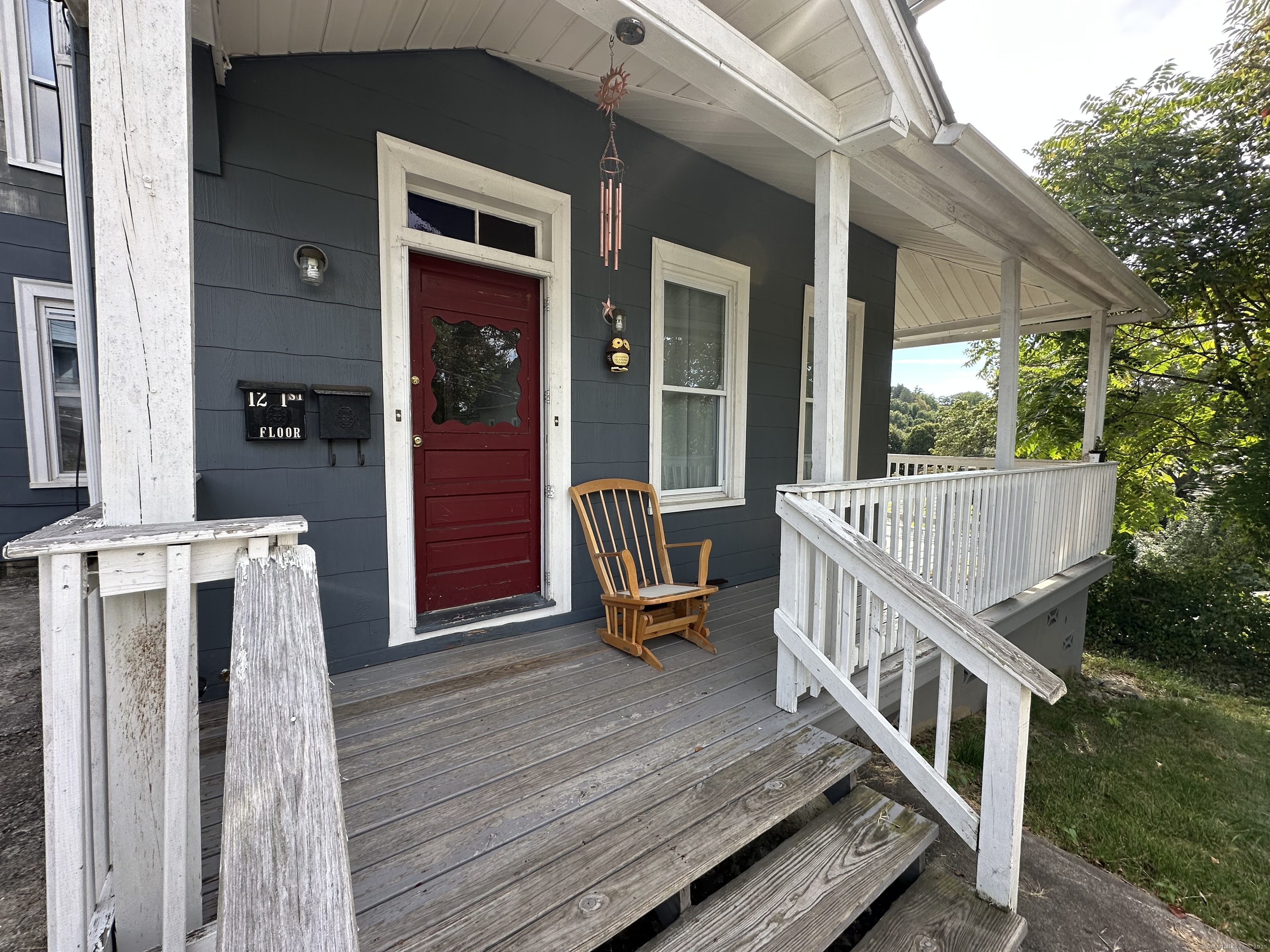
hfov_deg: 102.1
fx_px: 514
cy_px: 476
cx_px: 635
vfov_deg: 85.7
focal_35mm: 14
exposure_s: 1/303
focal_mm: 2.22
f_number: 2.2
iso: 40
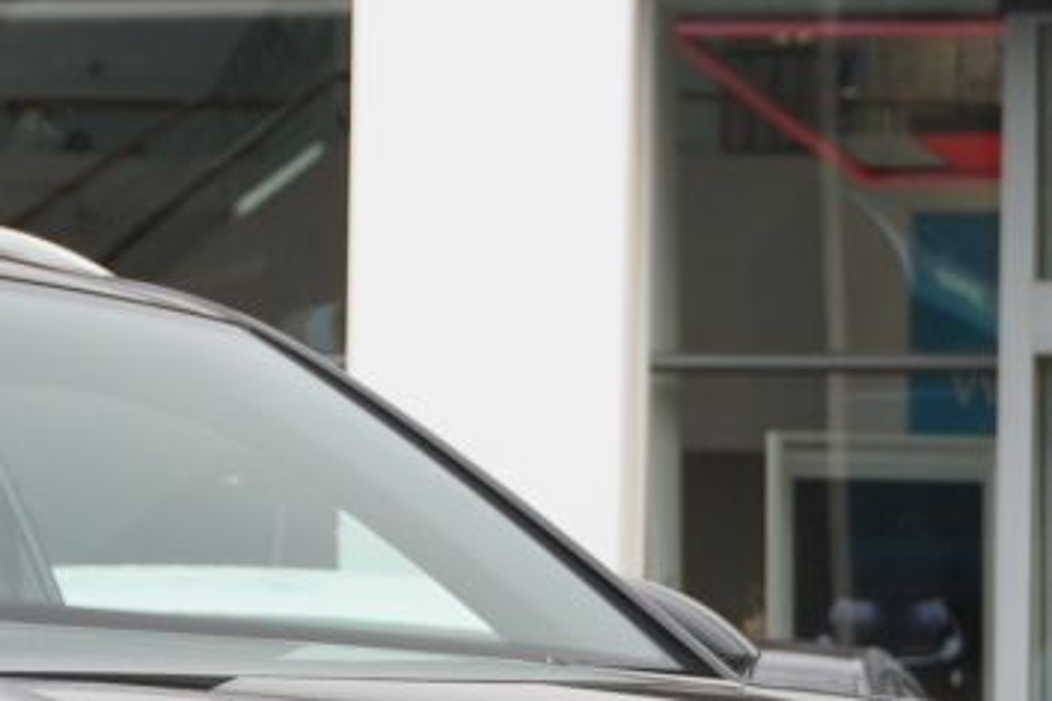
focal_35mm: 264
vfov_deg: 5.2
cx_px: -119
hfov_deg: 7.7
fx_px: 7722
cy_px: 808
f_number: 5.6
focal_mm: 39
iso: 160
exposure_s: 1/160
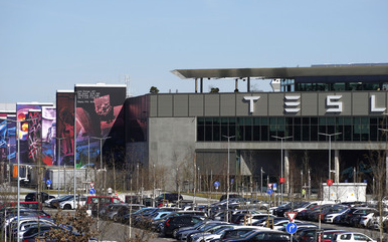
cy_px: 105
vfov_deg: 5.5
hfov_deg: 8.8
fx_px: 2516
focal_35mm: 238
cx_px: 205
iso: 100
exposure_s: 1/800
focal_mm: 200
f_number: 7.1
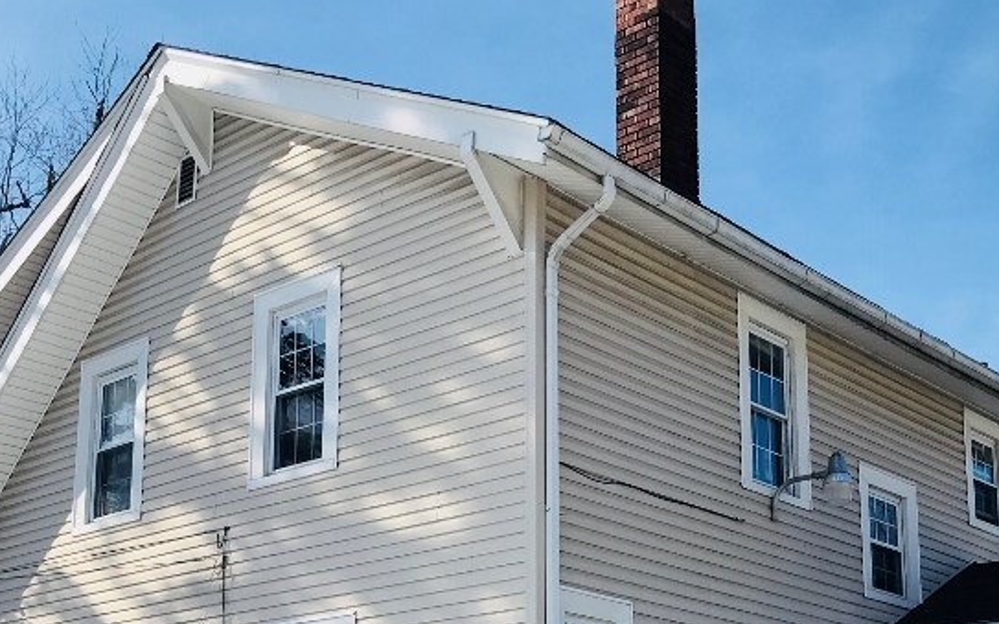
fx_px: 1524
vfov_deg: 22.5
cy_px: 585
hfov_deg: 36.3
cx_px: 535
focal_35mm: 56
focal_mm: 3.99
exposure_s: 1/2660
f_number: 1.8
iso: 20
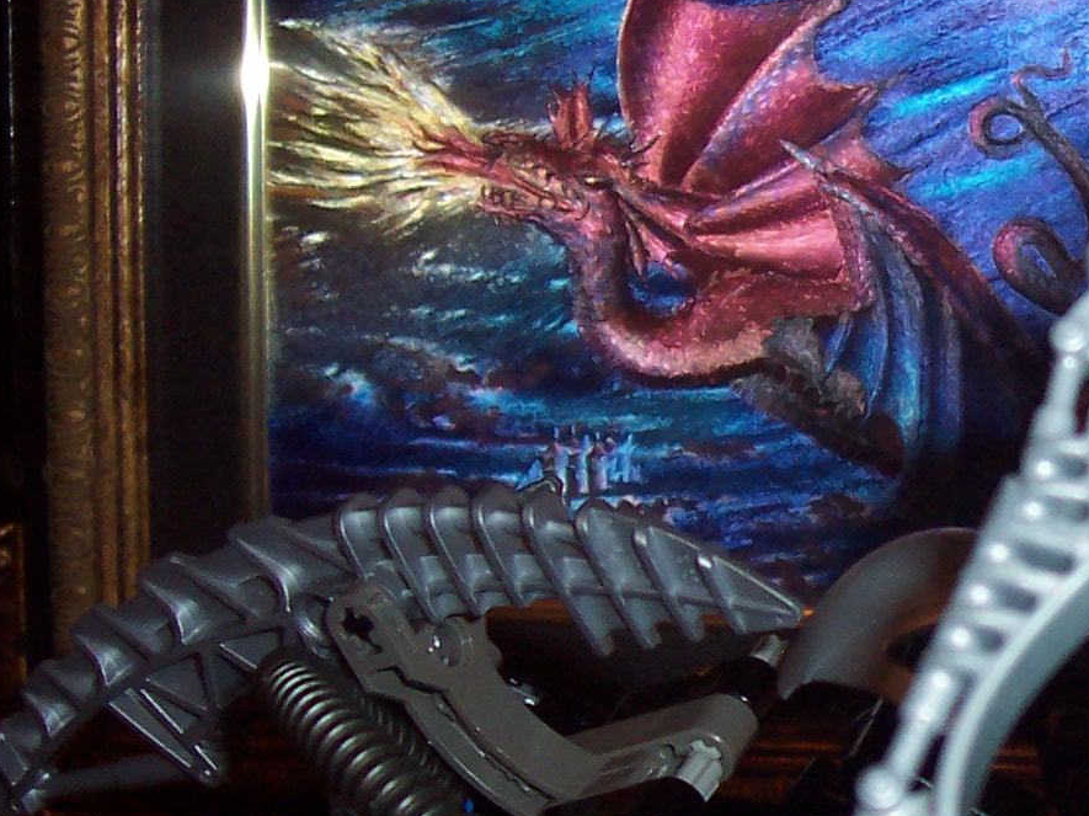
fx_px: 2673
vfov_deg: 17.3
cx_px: 1194
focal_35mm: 85
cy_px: 510
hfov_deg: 21.8
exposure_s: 1/60
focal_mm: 5.6
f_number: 2.8
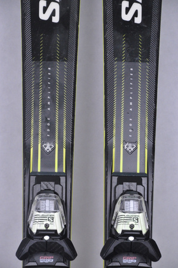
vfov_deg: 13.1
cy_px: 134
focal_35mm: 158
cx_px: 89
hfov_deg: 8.7
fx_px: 1171
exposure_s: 1/125
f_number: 8
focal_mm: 105
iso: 3200
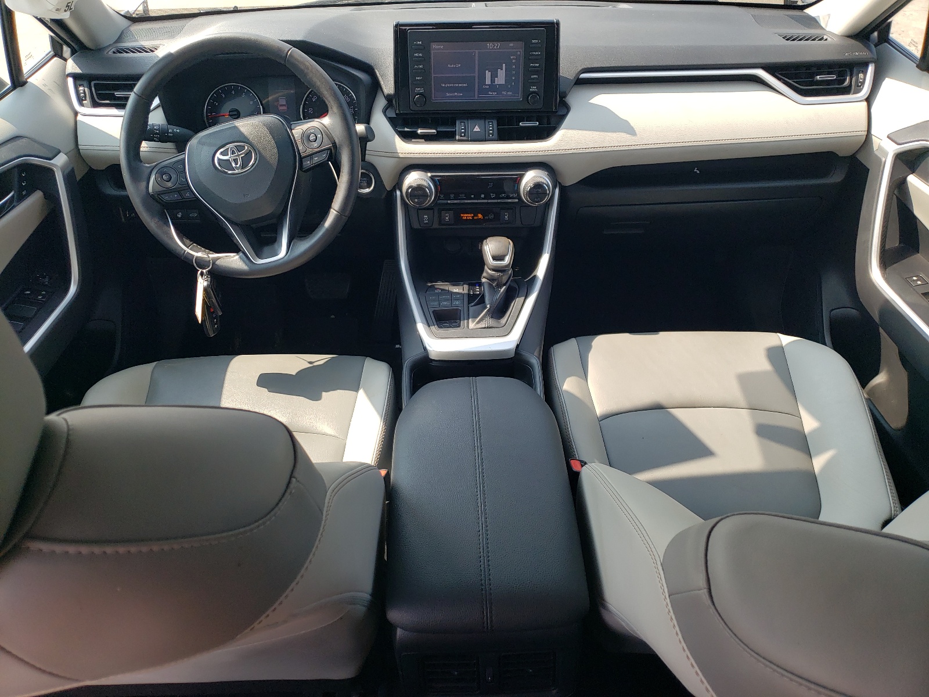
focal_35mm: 26
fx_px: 698
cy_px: 348
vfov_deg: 53.1
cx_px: 464
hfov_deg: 67.3
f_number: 1.5
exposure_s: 1/556
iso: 50
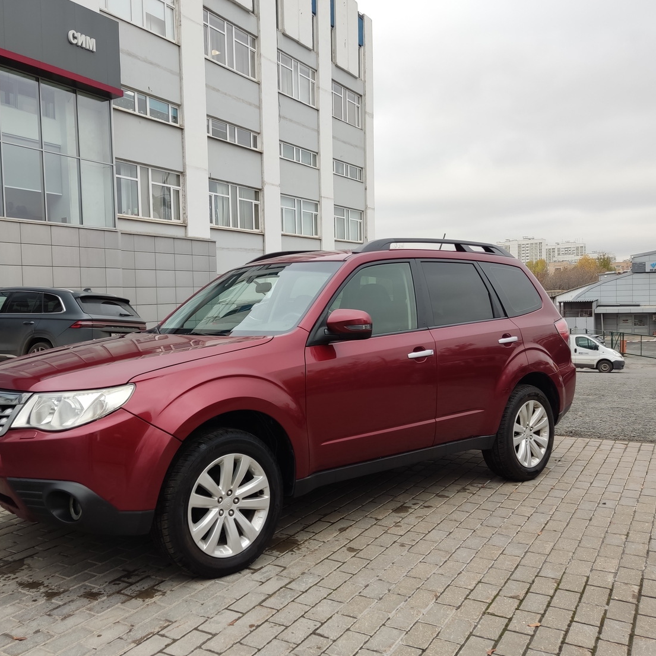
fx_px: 643
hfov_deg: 53.6
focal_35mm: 30
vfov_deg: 54.0
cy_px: 329
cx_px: 256
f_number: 1.79
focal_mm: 4.71
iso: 50
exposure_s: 1/142
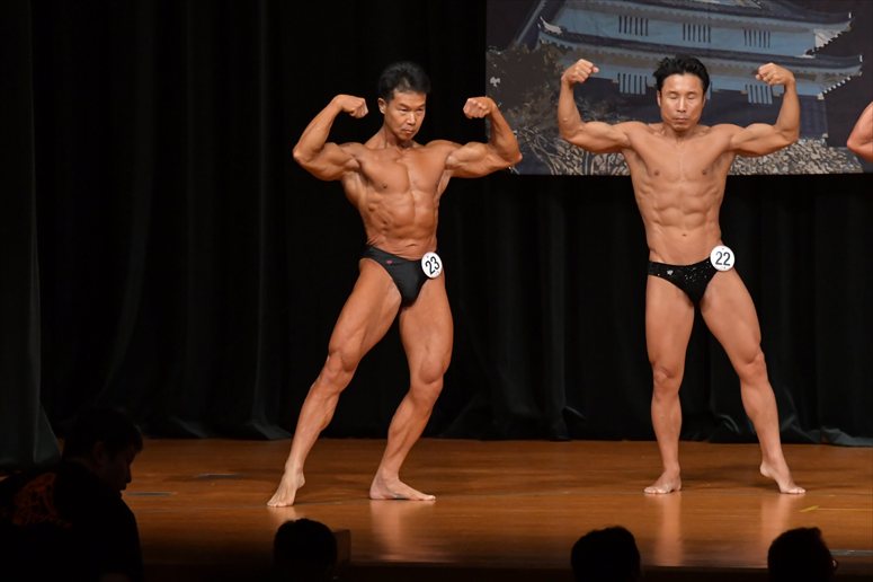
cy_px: 291
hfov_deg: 7.6
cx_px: 436
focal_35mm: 270
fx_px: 6544
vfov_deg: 5.1
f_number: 5.6
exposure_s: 1/400
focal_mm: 180
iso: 5000
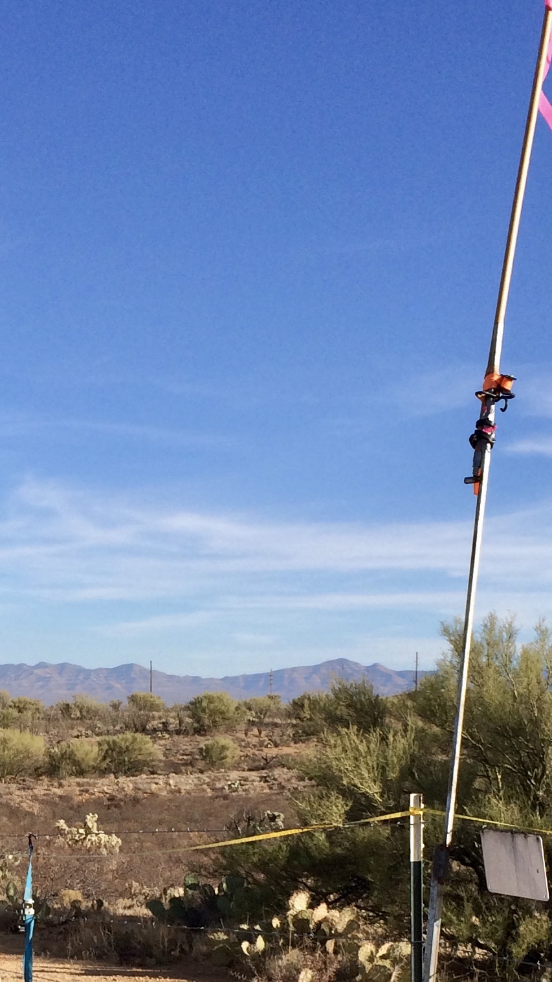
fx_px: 1770
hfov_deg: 17.3
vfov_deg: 29.9
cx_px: 4
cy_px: 849
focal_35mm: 68
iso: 32
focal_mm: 4.15
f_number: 2.2
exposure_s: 1/2283
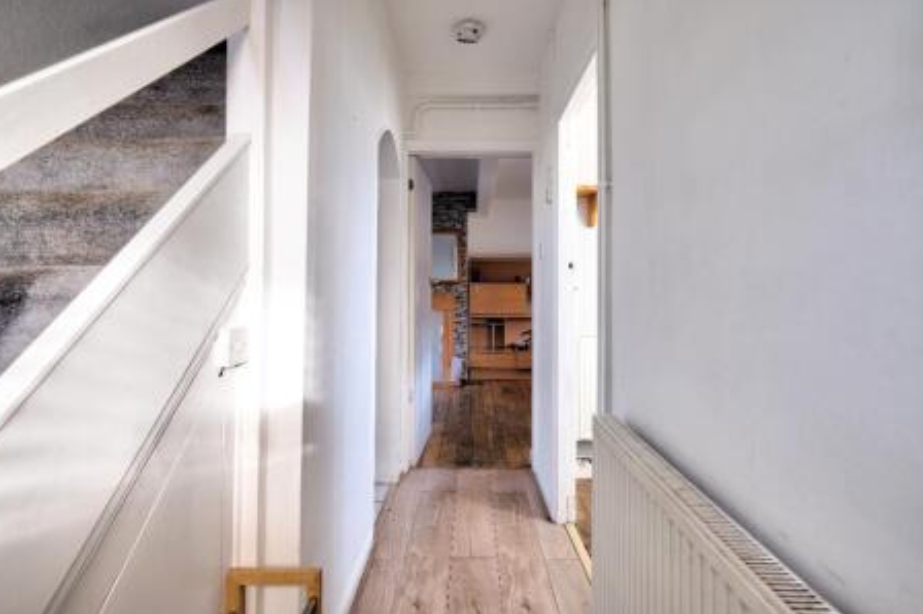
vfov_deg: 70.3
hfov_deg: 93.3
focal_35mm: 17
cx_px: 462
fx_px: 436
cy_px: 289
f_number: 4
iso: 400
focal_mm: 10.5
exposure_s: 1/15
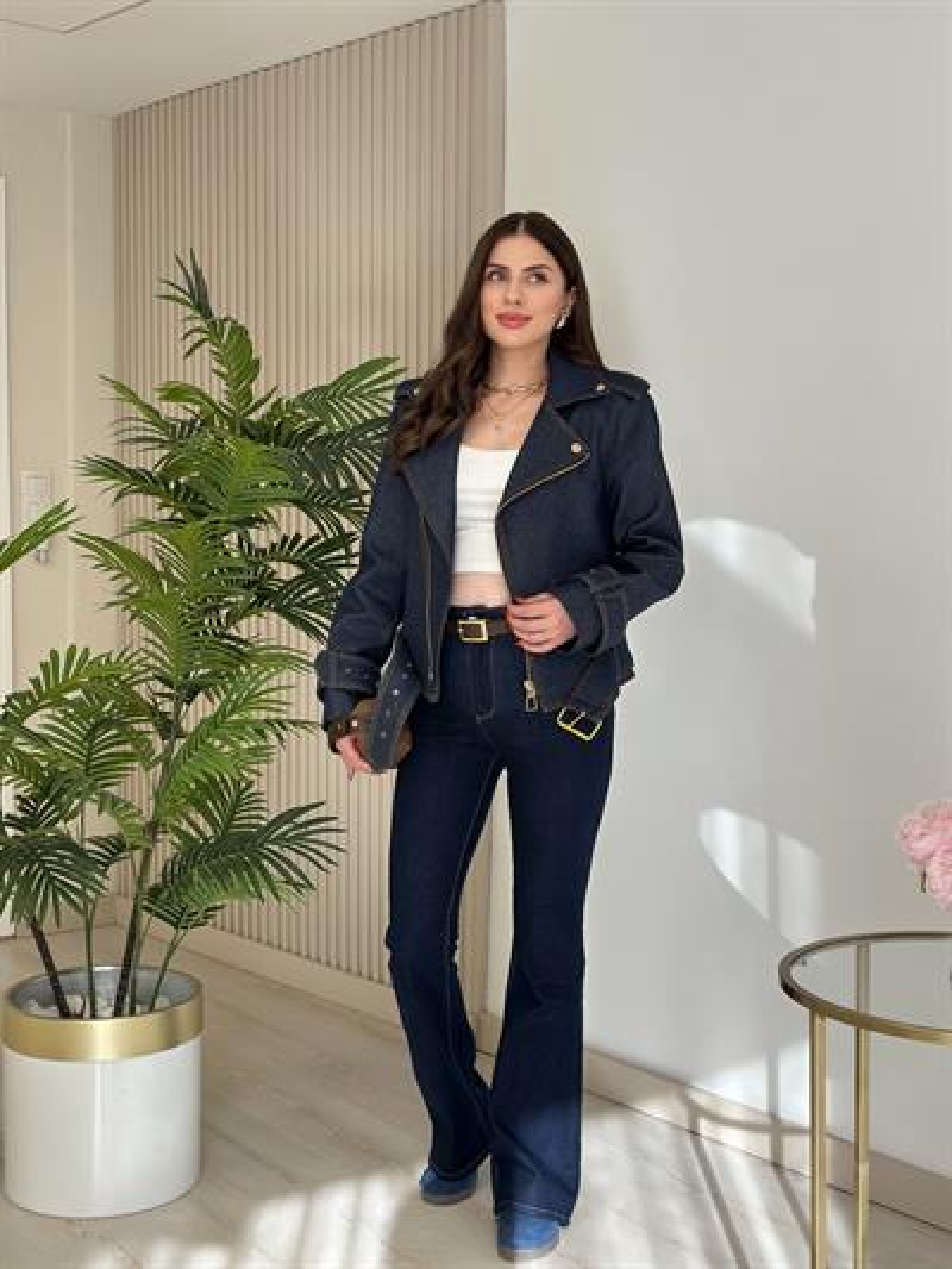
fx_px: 1759
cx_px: 476
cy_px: 634
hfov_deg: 30.3
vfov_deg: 39.6
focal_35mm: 48
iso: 80
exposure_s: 1/437
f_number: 1.78
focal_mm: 6.86
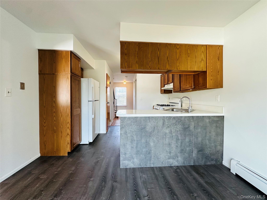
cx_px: 134
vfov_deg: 85.7
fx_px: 108
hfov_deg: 102.1
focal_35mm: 14
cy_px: 100
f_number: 2.2
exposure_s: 1/120
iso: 250
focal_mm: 2.22
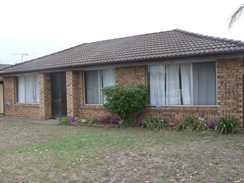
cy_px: 92
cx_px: 122
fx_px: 254
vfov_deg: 39.7
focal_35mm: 36
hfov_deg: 51.4
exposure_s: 1/60
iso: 80
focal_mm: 6
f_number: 4
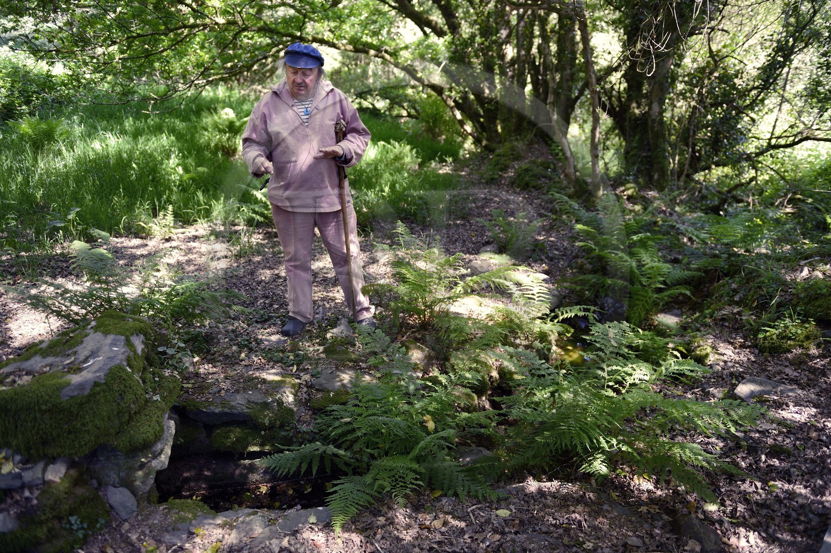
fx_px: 554
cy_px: 276
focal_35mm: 24
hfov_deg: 73.8
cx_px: 416
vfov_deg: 53.1
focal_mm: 24
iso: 400
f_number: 2.8
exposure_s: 1/160
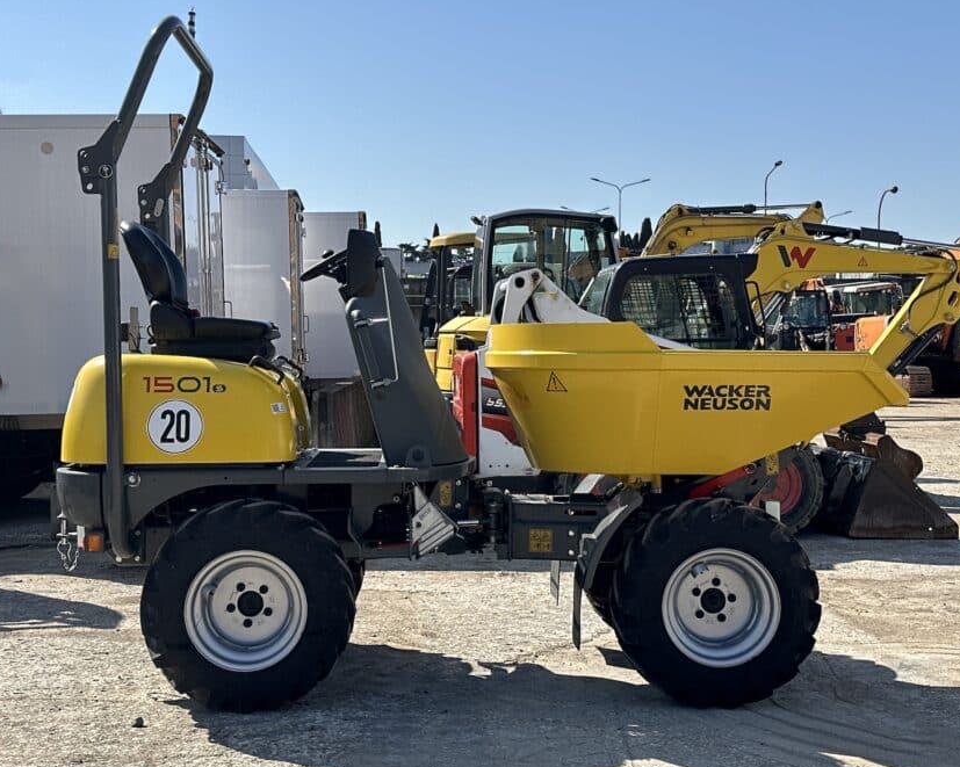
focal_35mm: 51
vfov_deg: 29.7
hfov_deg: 36.7
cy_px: 386
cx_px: 496
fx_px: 1449
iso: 64
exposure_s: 1/5000
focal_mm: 6.86
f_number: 1.78
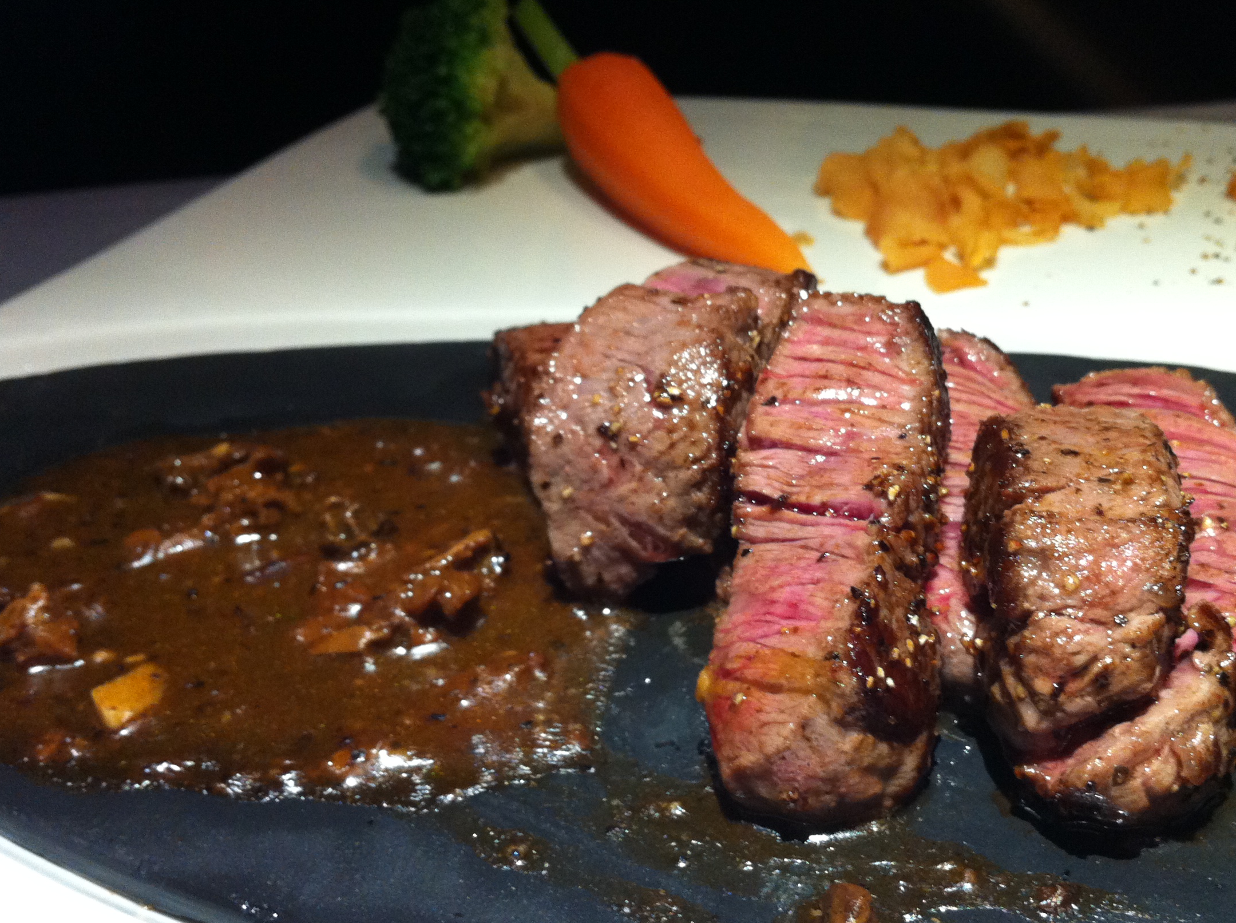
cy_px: 489
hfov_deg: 44.7
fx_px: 1497
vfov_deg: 34.3
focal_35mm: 42
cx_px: 724
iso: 200
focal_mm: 3.85
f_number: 2.8
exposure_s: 1/15
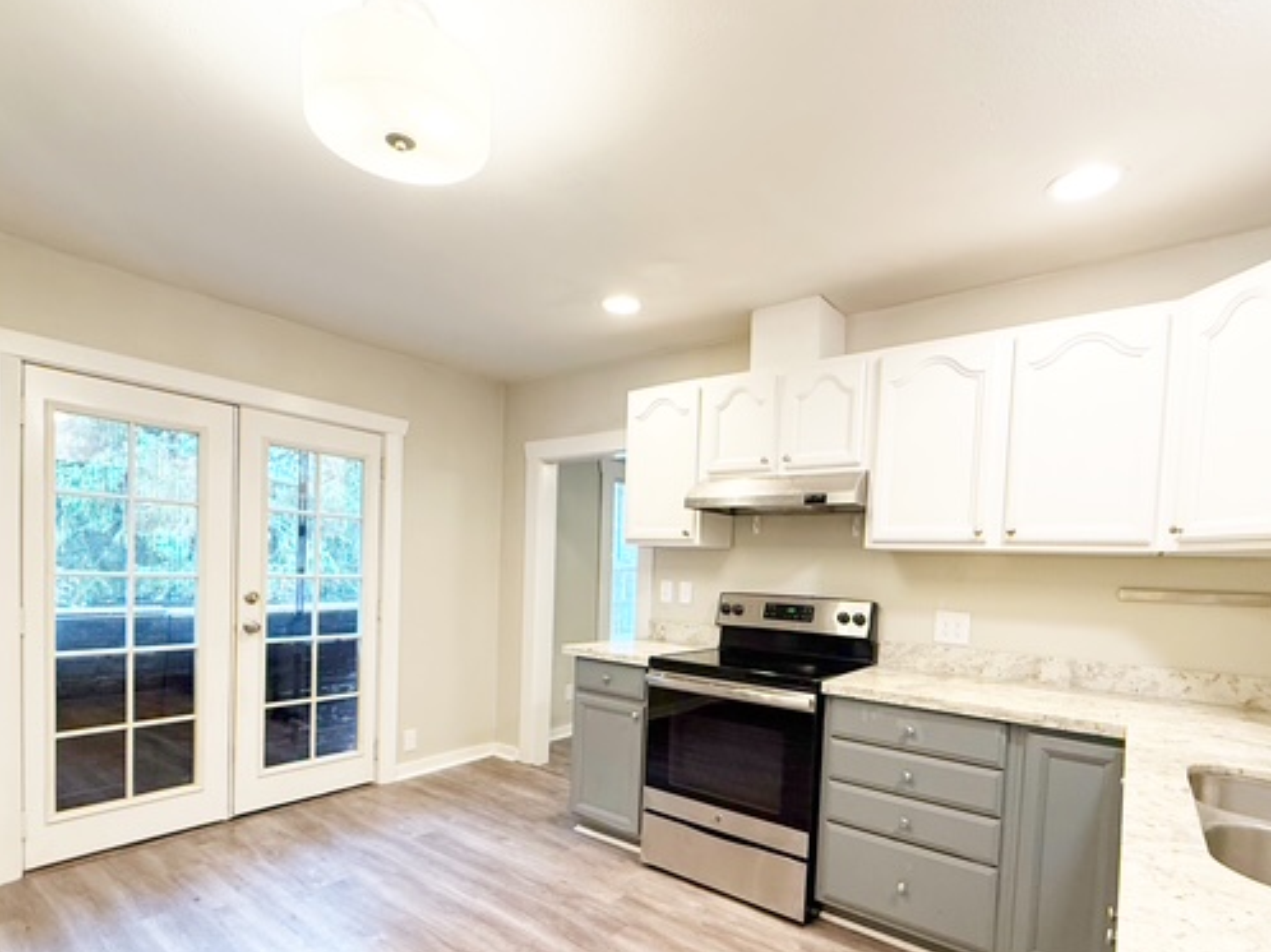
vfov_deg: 70.3
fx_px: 661
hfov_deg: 87.8
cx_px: 648
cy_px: 600
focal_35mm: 18
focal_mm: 2.22
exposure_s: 1/60
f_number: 2.2
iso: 250
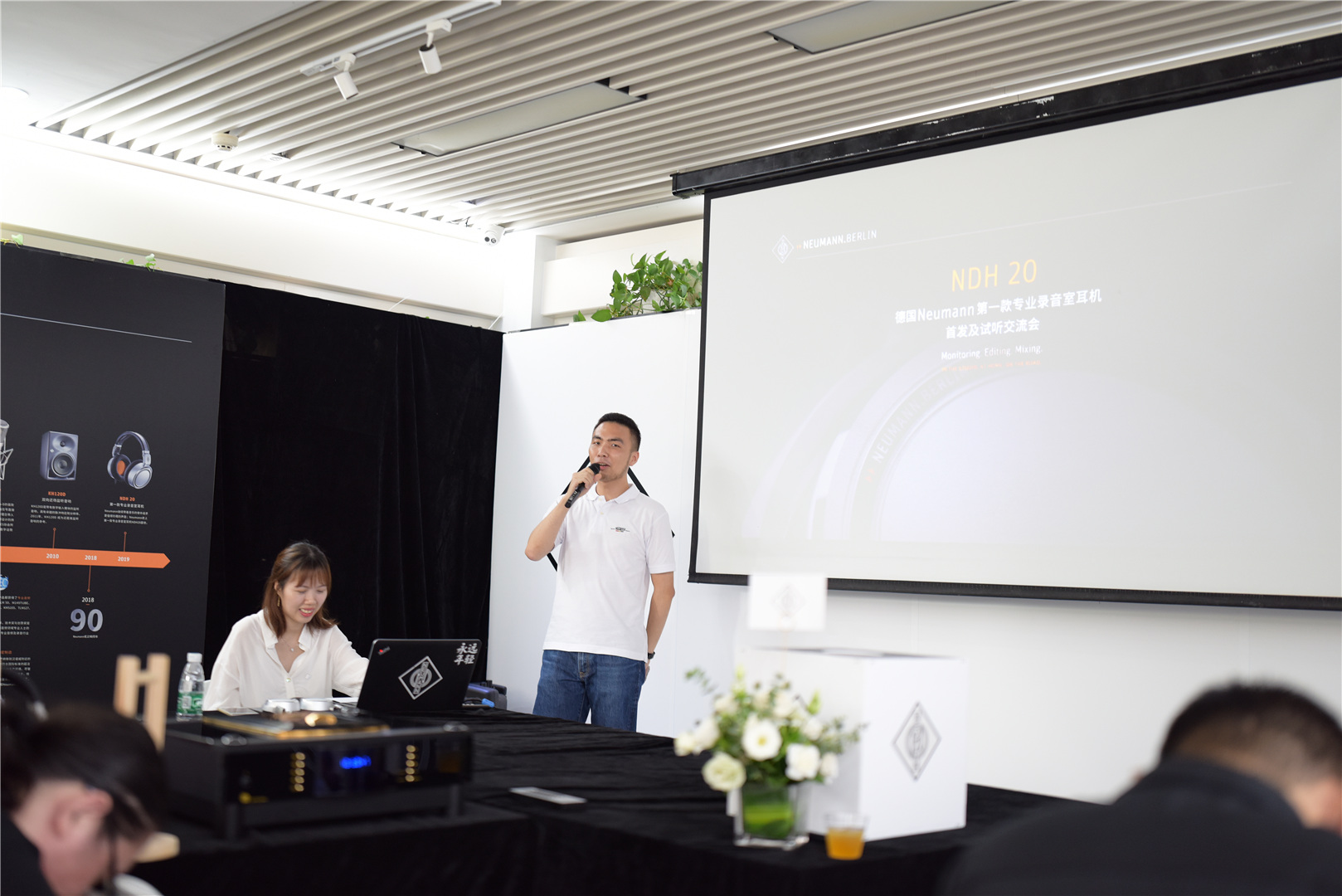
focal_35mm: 40
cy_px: 448
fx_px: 1492
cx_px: 671
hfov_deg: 48.4
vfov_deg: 33.4
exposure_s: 1/80
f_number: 1.6
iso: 640
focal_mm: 40
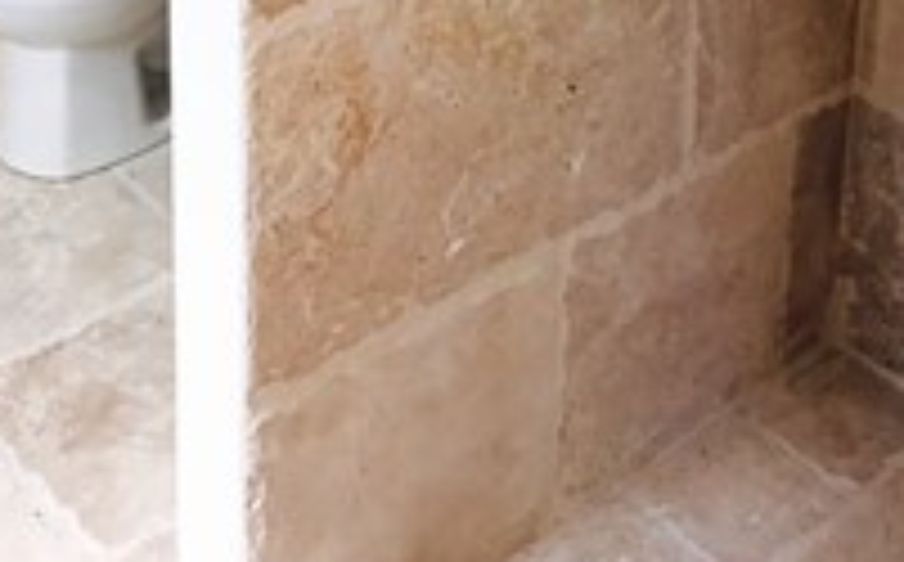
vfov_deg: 15.5
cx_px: 639
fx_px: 1747
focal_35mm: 71
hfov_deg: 28.7
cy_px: -468
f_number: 1.8
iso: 20
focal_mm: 3.99
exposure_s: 1/120
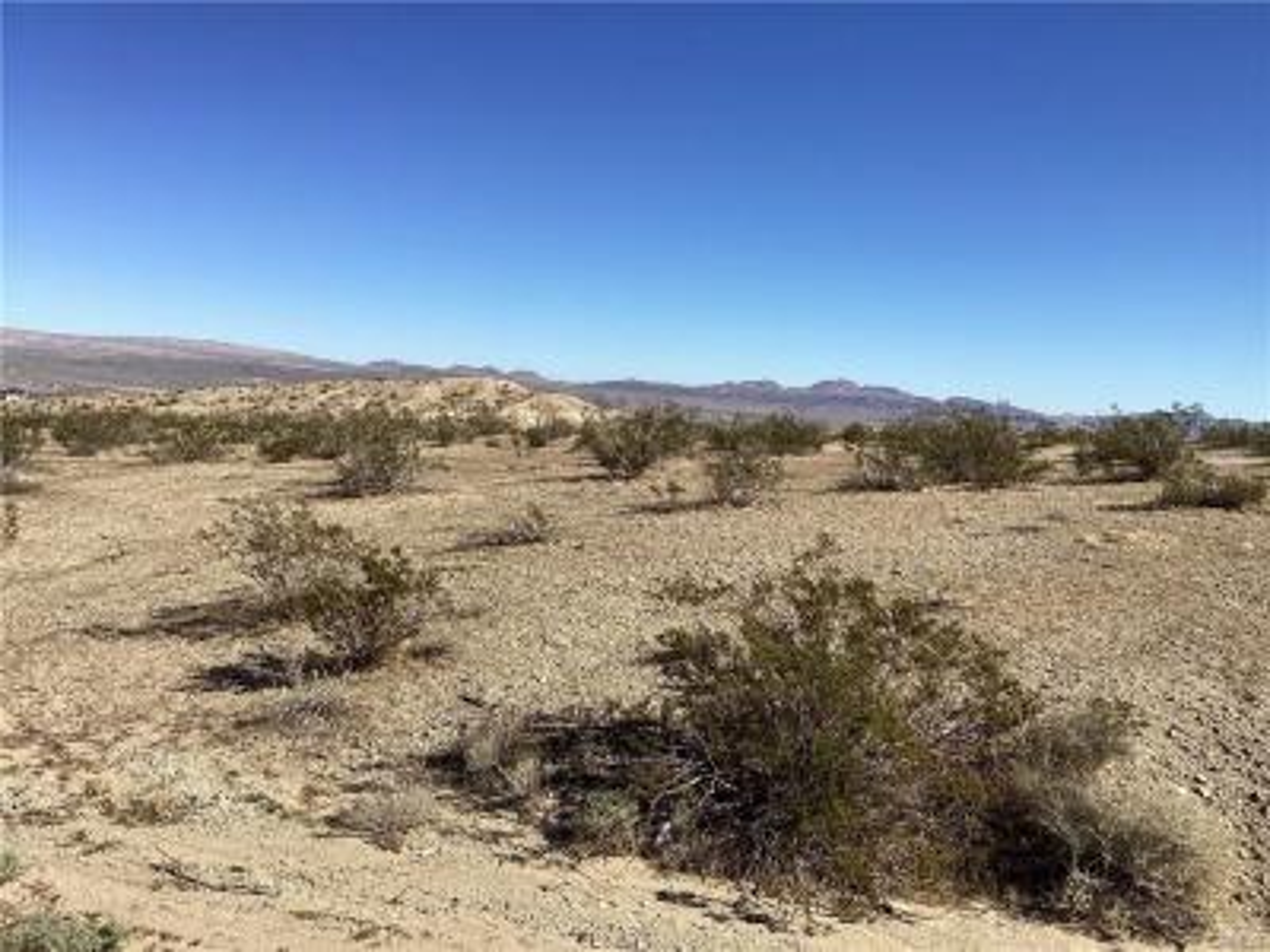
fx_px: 1137
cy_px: 476
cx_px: 635
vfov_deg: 45.4
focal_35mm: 31
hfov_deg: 58.4
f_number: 2.4
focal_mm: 3.3
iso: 25
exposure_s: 1/1988
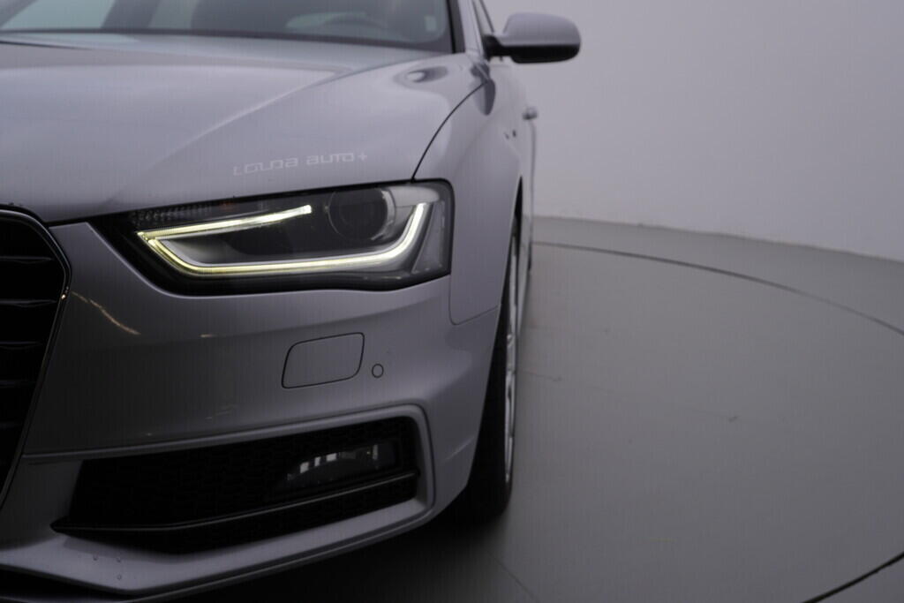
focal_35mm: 36
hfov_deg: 53.1
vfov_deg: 36.9
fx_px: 904
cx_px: 452
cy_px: 302
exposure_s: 1/125
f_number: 5.6
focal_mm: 24
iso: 125
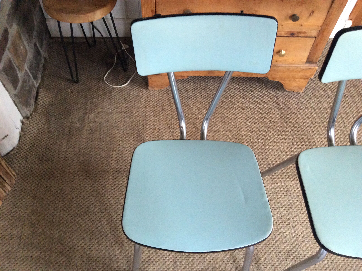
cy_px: 136
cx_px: 181
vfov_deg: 44.1
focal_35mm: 32
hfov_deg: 56.9
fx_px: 334
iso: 320
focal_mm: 3.3
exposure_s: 1/17
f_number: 2.4
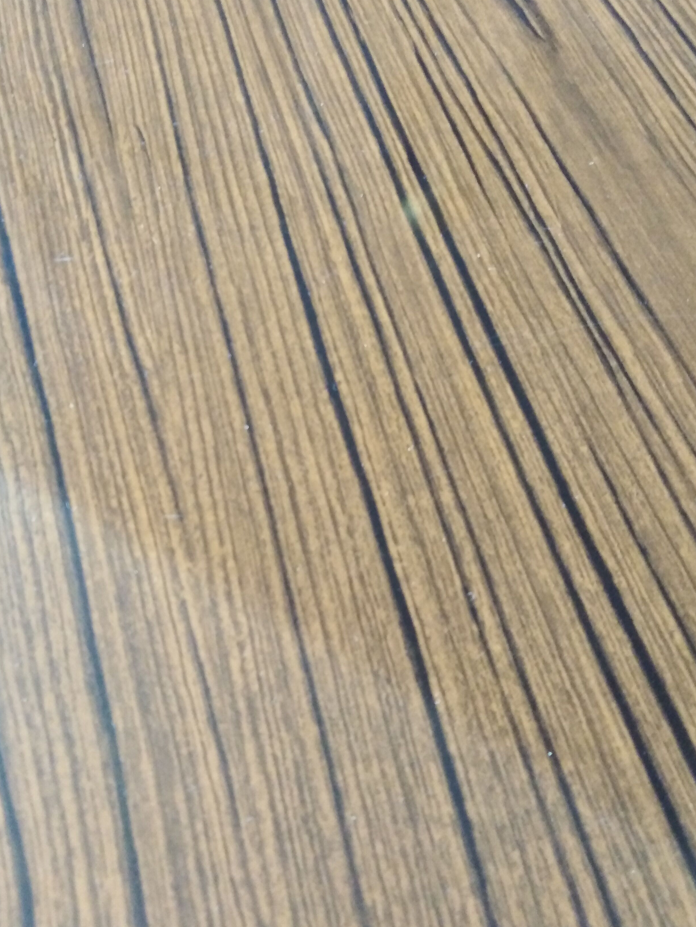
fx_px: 858
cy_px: 444
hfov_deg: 44.2
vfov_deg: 56.8
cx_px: 339
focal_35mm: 32
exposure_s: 1/20
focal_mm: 3.46
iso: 633
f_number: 2.2
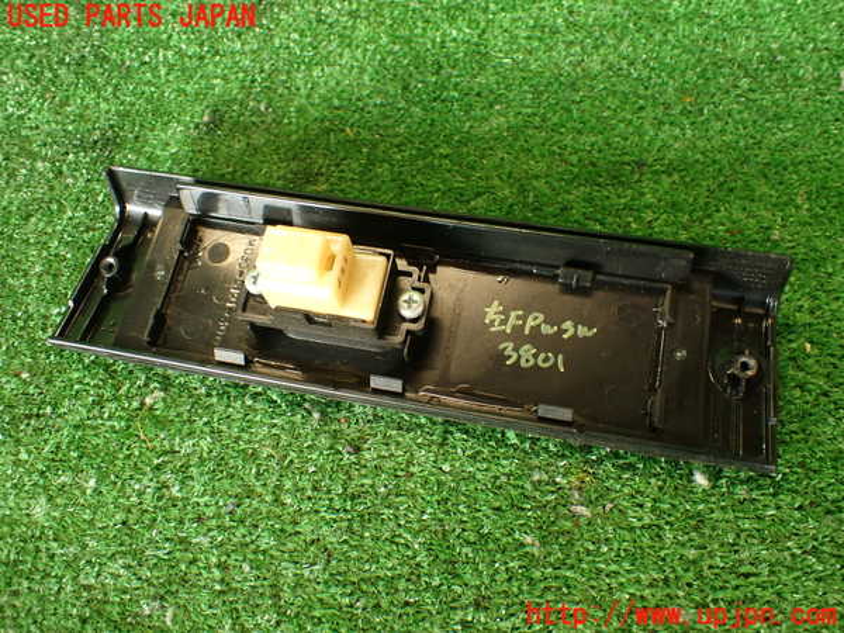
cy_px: 316
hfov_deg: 56.8
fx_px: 780
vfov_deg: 44.2
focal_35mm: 32
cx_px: 422
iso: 200
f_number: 2.4
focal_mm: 5.79
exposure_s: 1/40
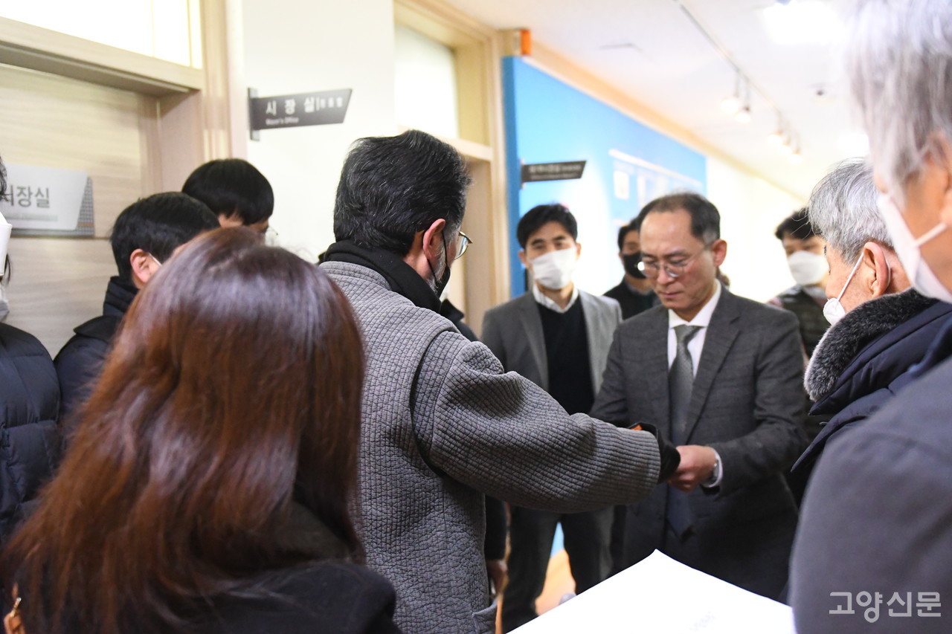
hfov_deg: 53.1
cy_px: 317
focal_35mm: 36
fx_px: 952
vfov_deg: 36.9
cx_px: 476
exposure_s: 1/125
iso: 8000
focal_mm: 24
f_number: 2.8
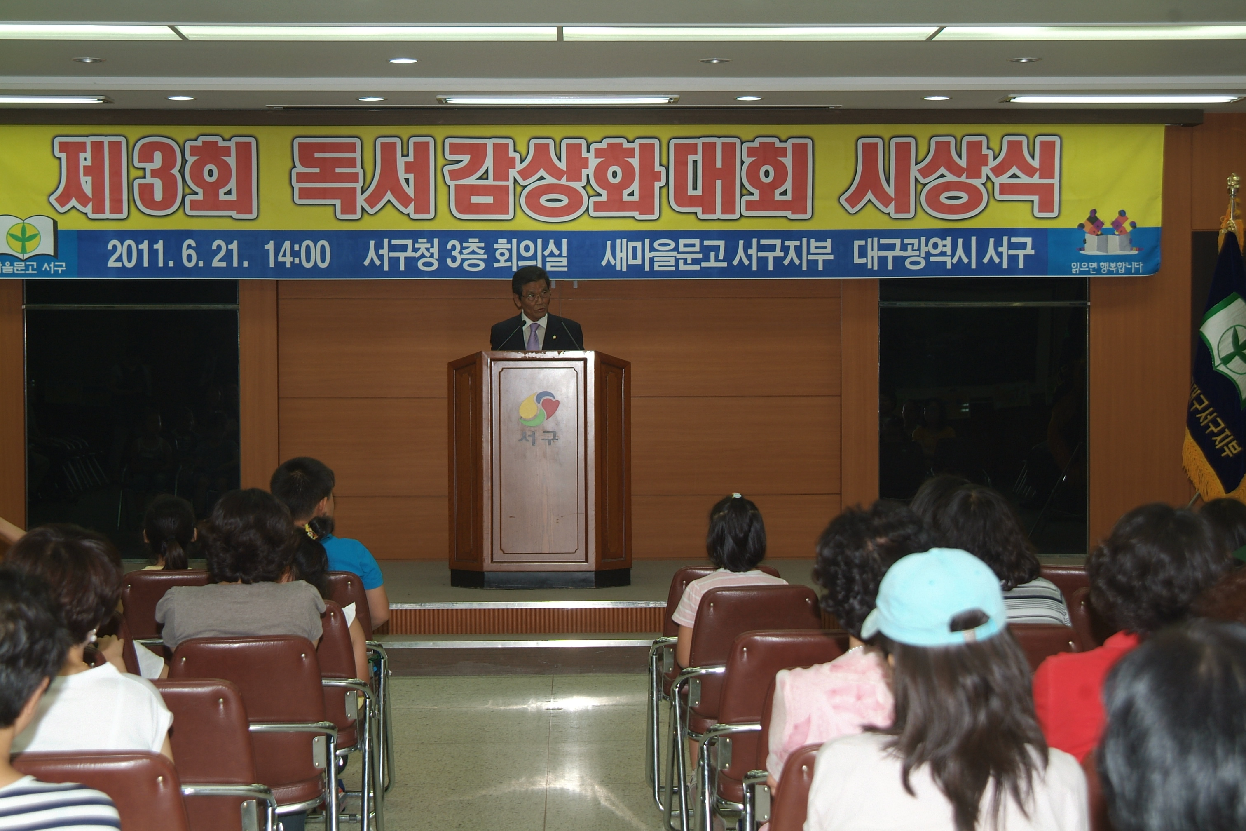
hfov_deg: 29.7
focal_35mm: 68
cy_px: 416
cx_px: 623
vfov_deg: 20.0
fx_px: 2353
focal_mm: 45
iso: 200
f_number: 4.8
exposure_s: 1/60
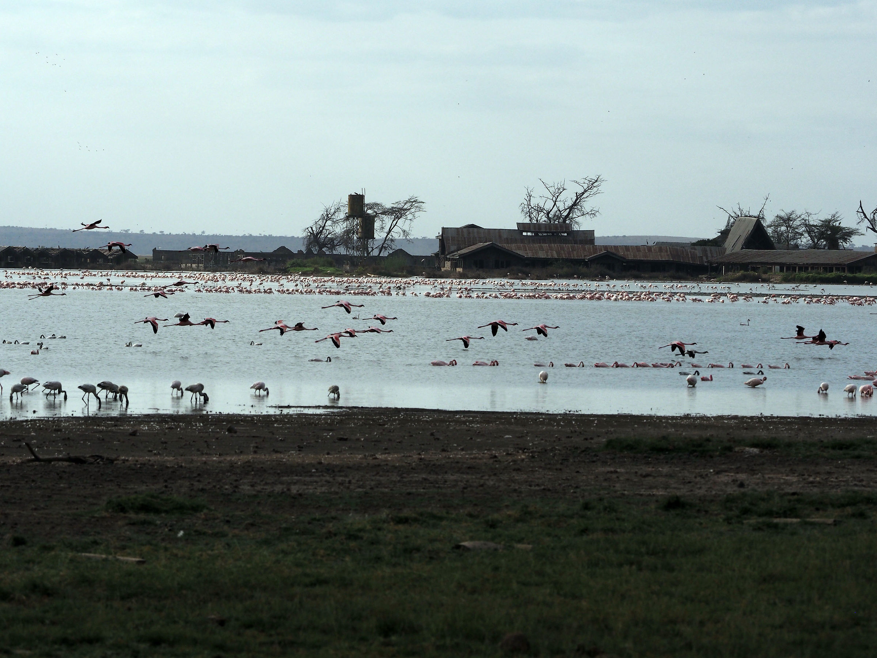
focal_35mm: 300
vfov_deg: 5.0
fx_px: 7601
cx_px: 438
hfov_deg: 6.6
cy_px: 329
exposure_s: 1/1600
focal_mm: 150
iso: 200
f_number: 7.1
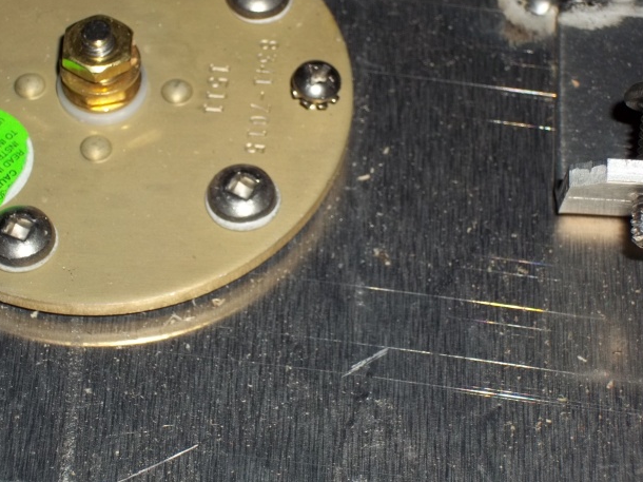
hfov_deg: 15.6
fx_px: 2340
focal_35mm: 126
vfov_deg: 11.7
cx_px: 265
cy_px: 168
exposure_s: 1/60
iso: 64
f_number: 5.2
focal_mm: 17.1
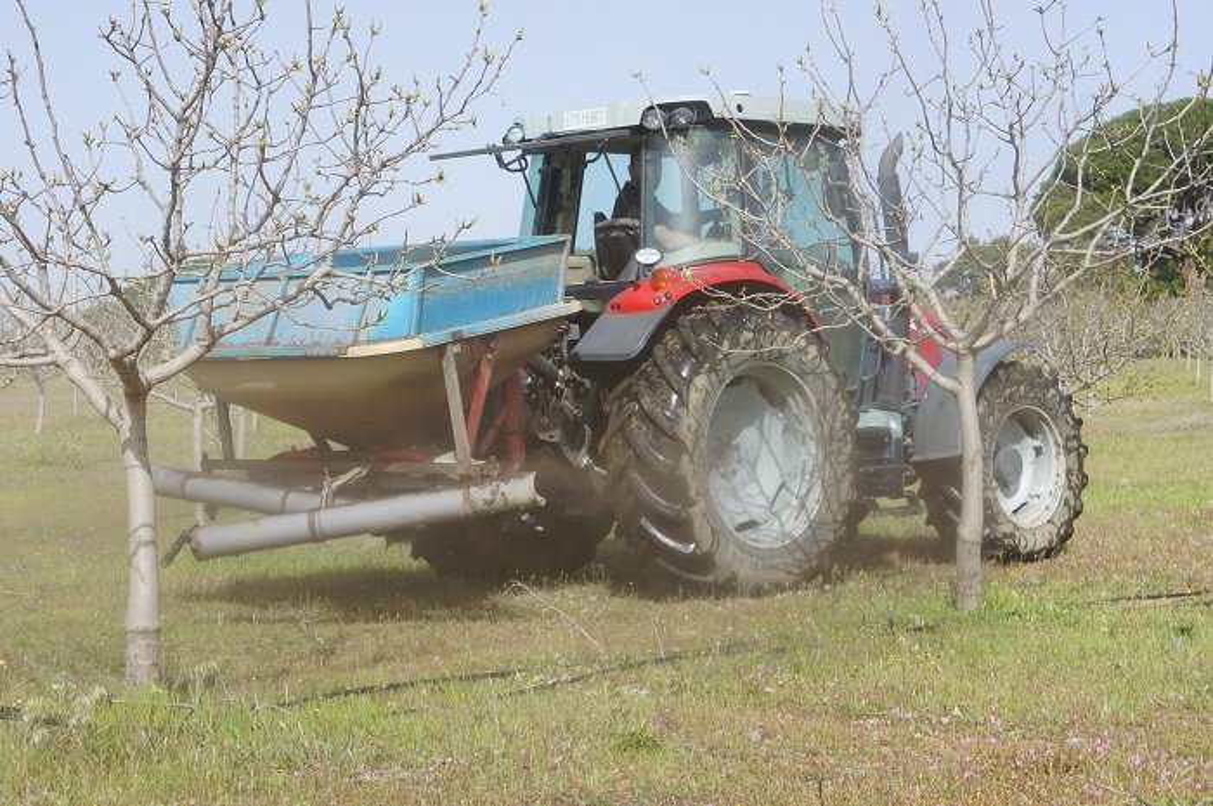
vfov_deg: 18.9
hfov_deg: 28.1
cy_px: 403
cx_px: 606
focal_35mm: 72
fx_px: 2423
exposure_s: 1/250
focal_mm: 48
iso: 320
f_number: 13
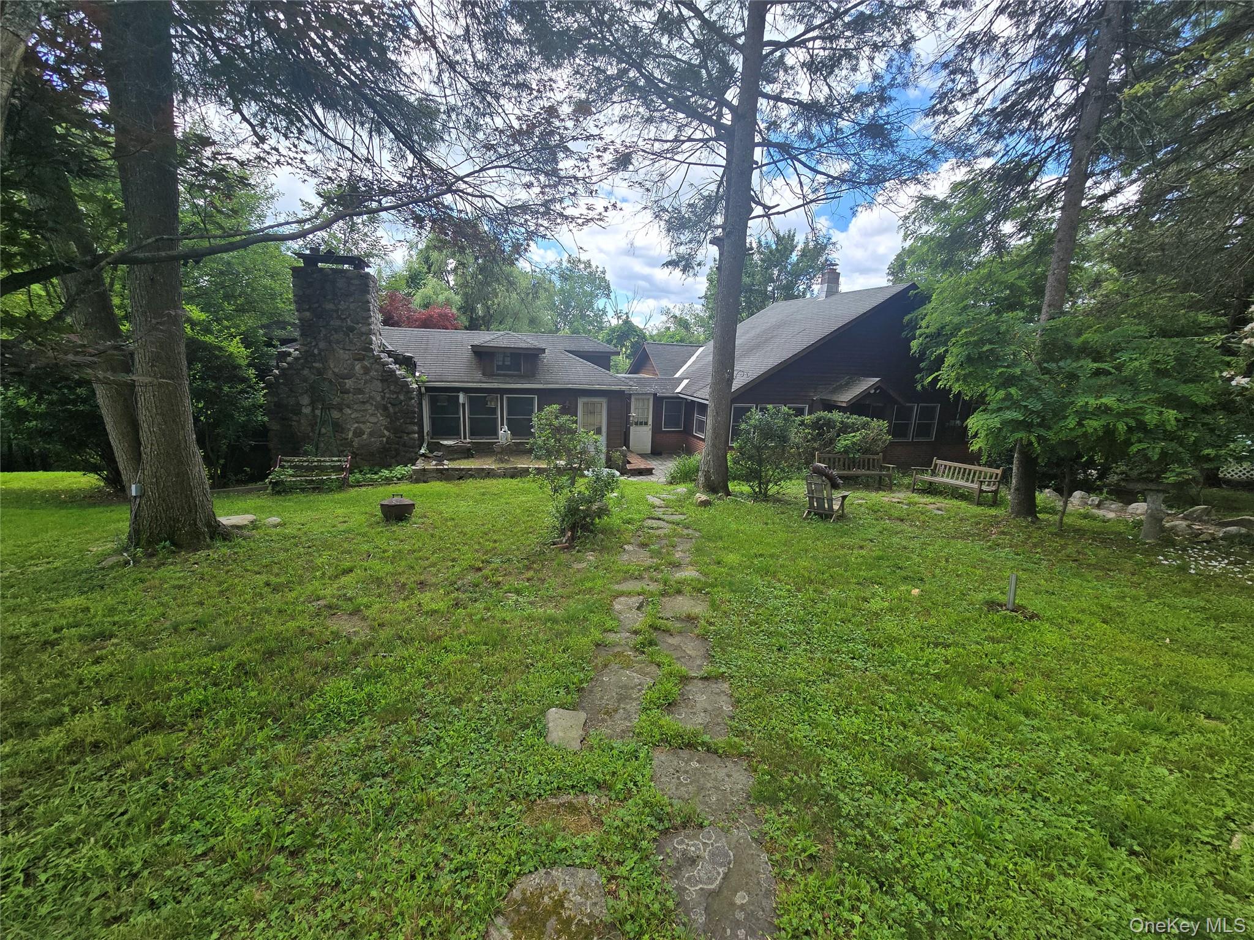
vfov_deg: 89.9
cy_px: 470
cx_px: 627
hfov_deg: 106.2
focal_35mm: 13
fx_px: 471
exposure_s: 1/820
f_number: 2.2
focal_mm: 2.2
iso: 50
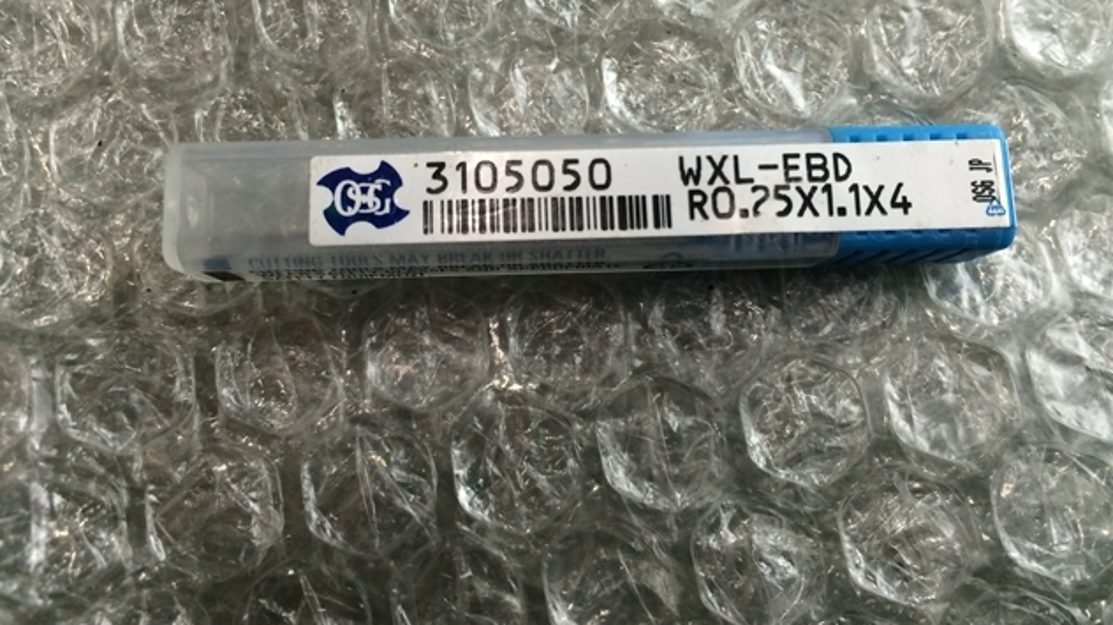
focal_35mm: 32
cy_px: 211
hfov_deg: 61.0
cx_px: 551
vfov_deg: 36.3
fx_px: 944
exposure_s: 1/30
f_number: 2.2
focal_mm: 4.15
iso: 80
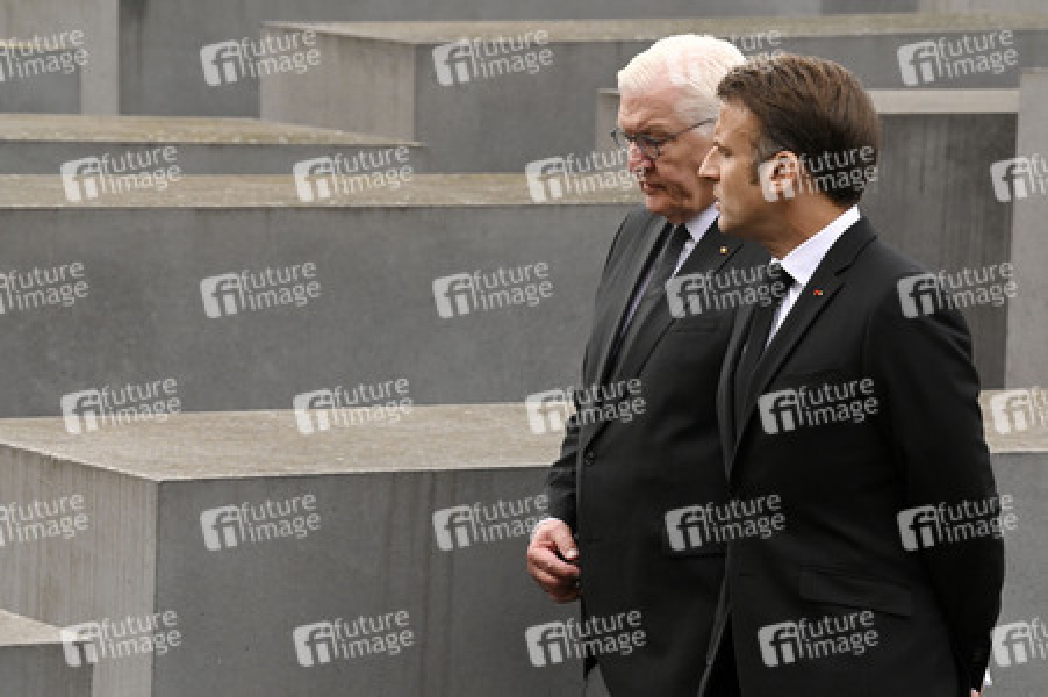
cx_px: 524
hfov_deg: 10.3
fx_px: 5818
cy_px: 348
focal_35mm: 200
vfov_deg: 6.9
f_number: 13
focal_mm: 200
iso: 5000
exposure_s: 1/2000
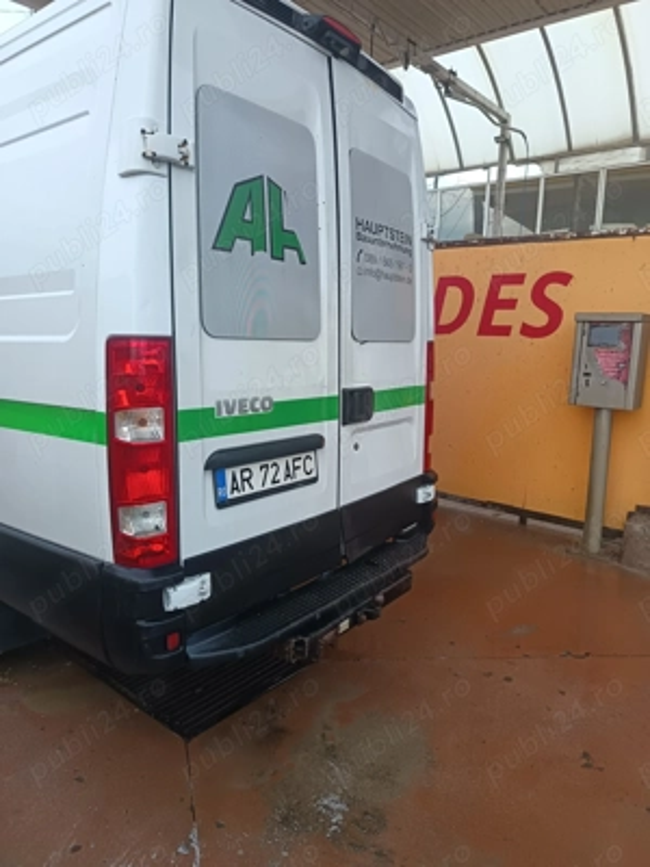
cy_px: 434
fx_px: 601
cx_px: 325
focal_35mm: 24
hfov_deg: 56.8
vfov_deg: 71.6
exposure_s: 1/900
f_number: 1.75
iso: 380
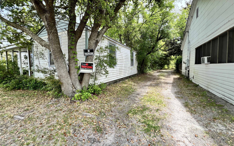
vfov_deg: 78.6
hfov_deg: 105.3
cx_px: 116
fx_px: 89
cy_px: 71
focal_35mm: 14
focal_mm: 1.57
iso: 32
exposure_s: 1/408
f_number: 1.8
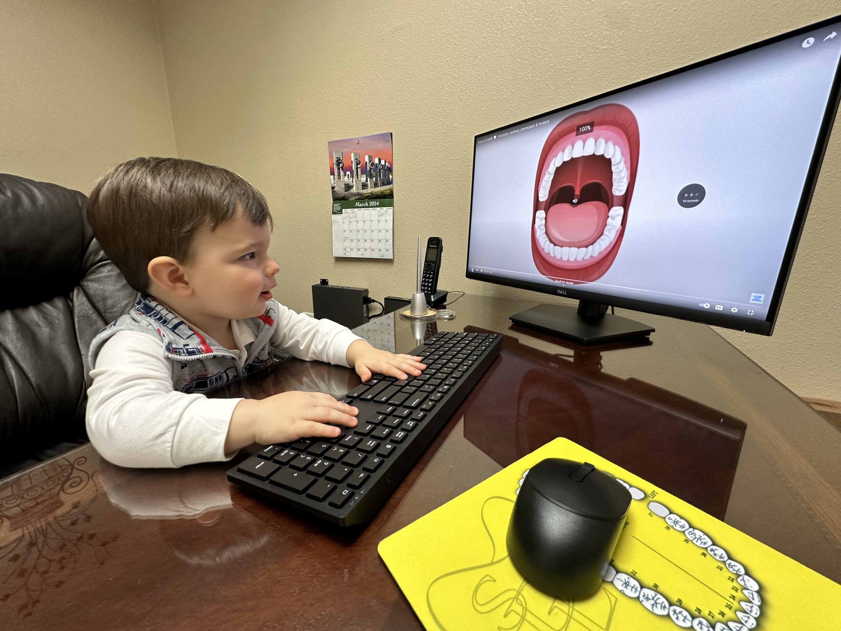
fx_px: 340
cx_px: 420
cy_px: 316
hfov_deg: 102.1
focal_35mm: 14
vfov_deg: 85.7
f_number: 2.2
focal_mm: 2.22
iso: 200
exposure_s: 1/60
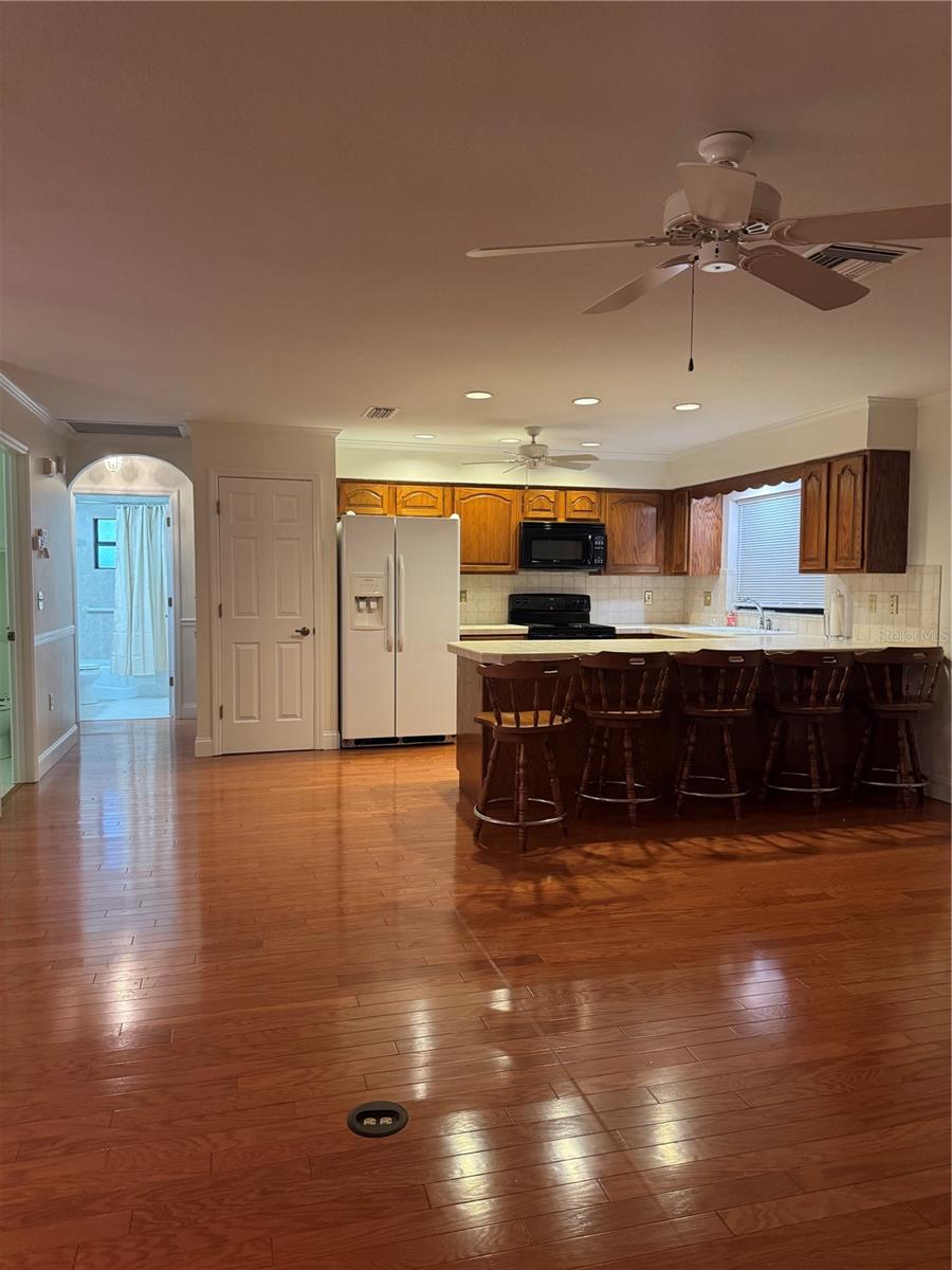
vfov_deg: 71.6
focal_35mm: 24
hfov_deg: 56.8
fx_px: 880
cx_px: 476
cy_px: 635
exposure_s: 1/60
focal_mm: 6.76
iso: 400
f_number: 1.78
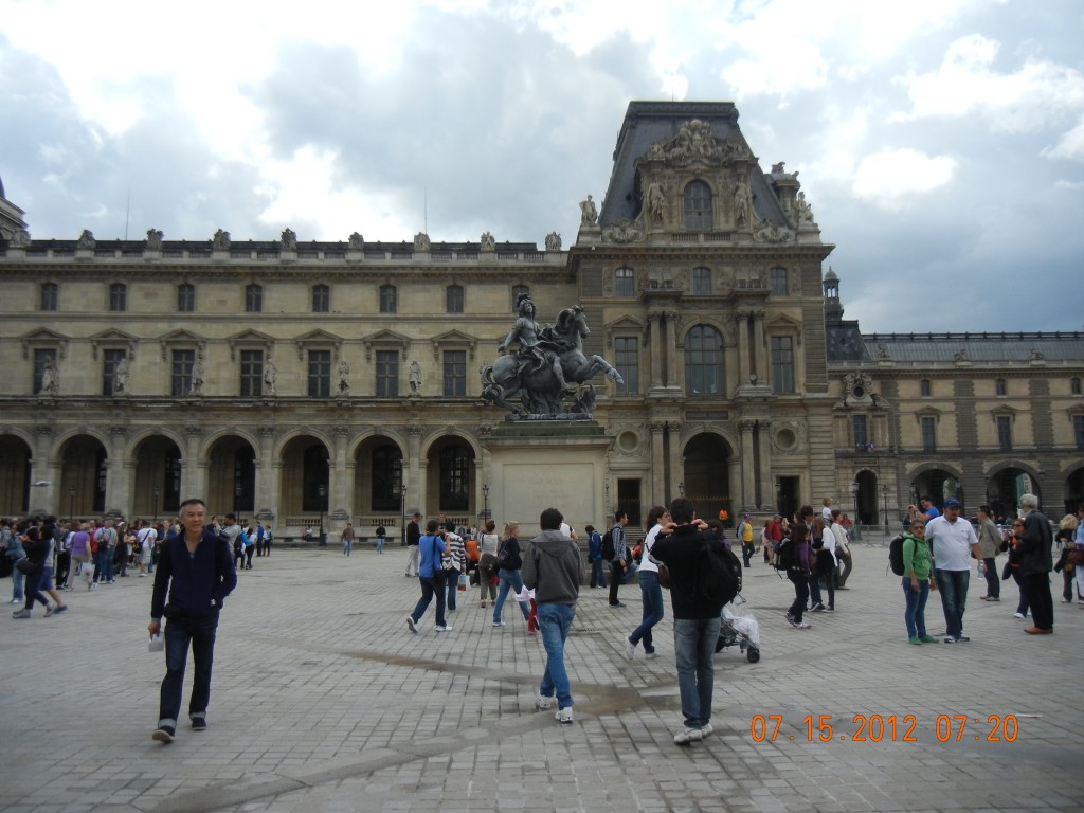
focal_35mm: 30
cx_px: 542
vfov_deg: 46.8
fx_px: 939
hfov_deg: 60.0
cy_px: 406
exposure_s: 1/438
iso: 160
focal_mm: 5.4
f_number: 7
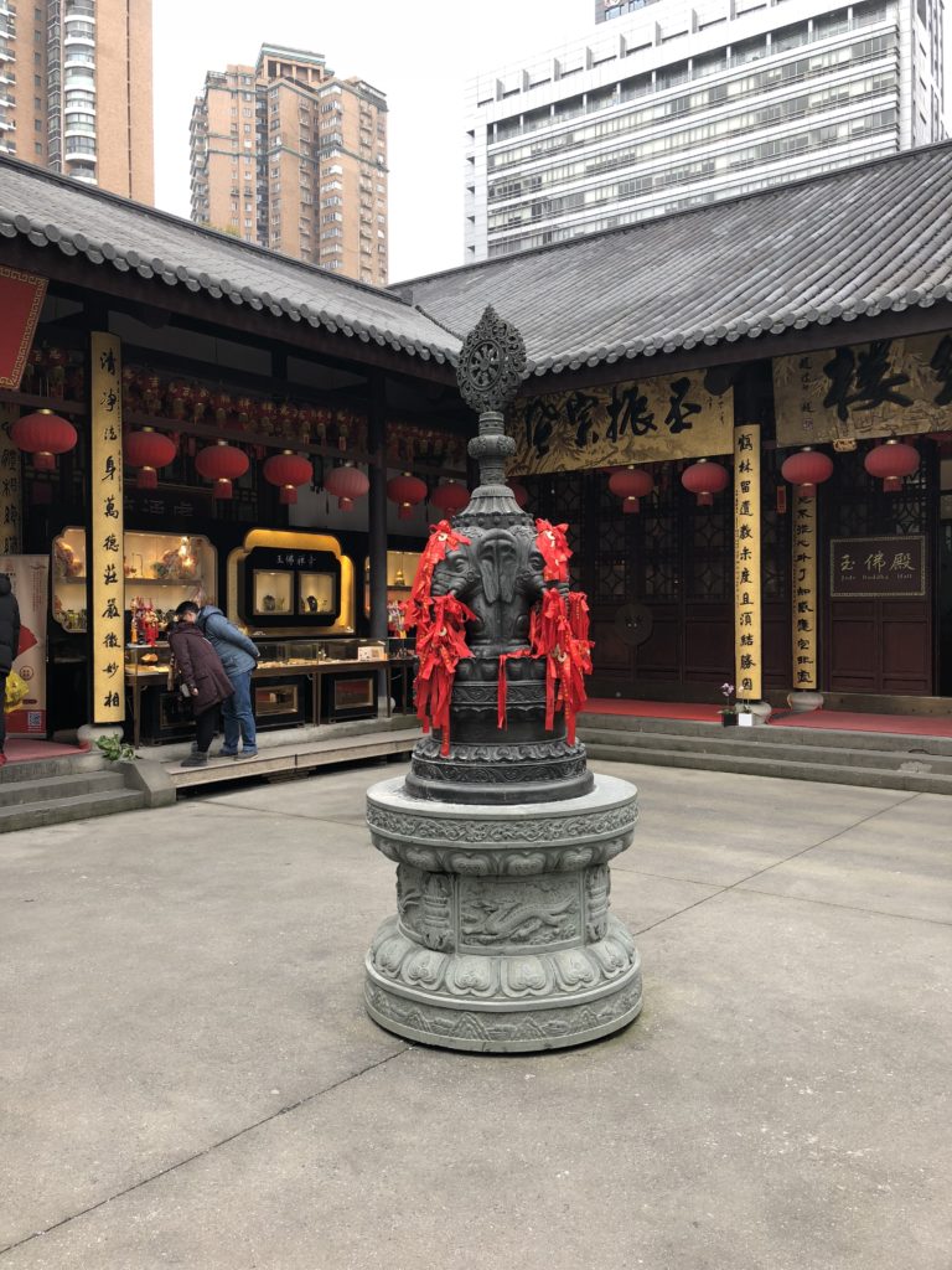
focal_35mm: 28
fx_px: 1027
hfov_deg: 49.7
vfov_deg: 63.4
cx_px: 476
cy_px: 635
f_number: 1.8
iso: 20
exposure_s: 1/113
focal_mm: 3.99
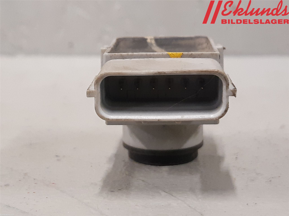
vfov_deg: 53.1
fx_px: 217
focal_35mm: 26
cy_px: 108
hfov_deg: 67.3
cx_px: 144
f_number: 1.7
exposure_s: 1/60
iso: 250
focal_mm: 3.93
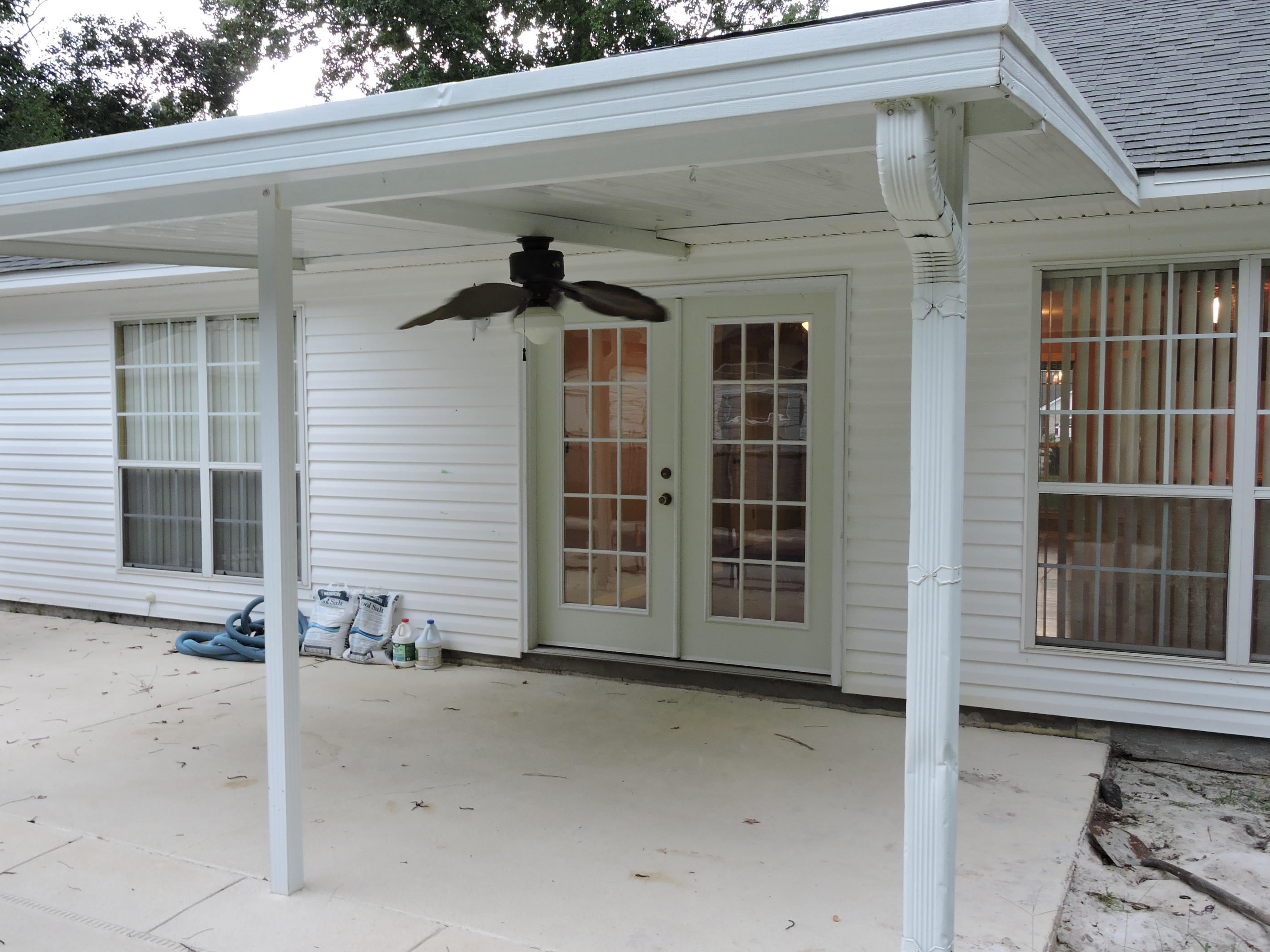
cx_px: 600
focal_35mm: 32
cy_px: 489
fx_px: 1174
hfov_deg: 56.8
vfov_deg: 44.1
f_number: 3.5
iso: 200
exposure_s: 1/30
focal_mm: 5.4
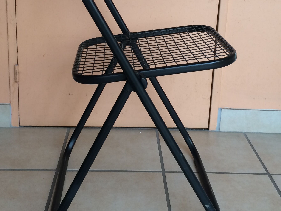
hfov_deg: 36.2
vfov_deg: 27.2
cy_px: 53
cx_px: 132
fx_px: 430
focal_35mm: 53
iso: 40
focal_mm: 4.15
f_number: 2.2
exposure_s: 1/33
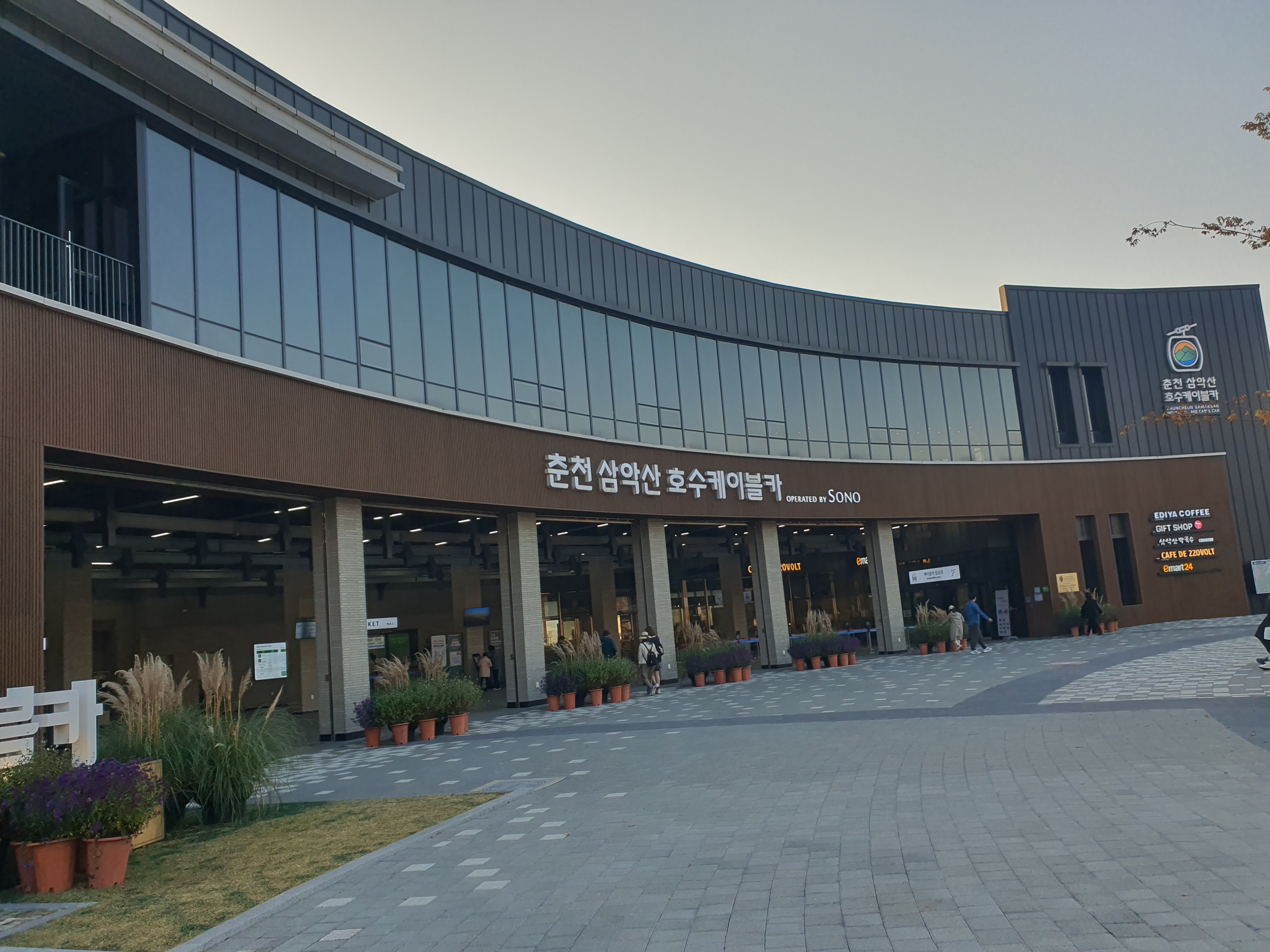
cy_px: 476
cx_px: 635
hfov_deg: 67.3
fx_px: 954
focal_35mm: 26
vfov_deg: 53.1
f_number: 2.4
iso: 50
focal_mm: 4.3
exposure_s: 1/638
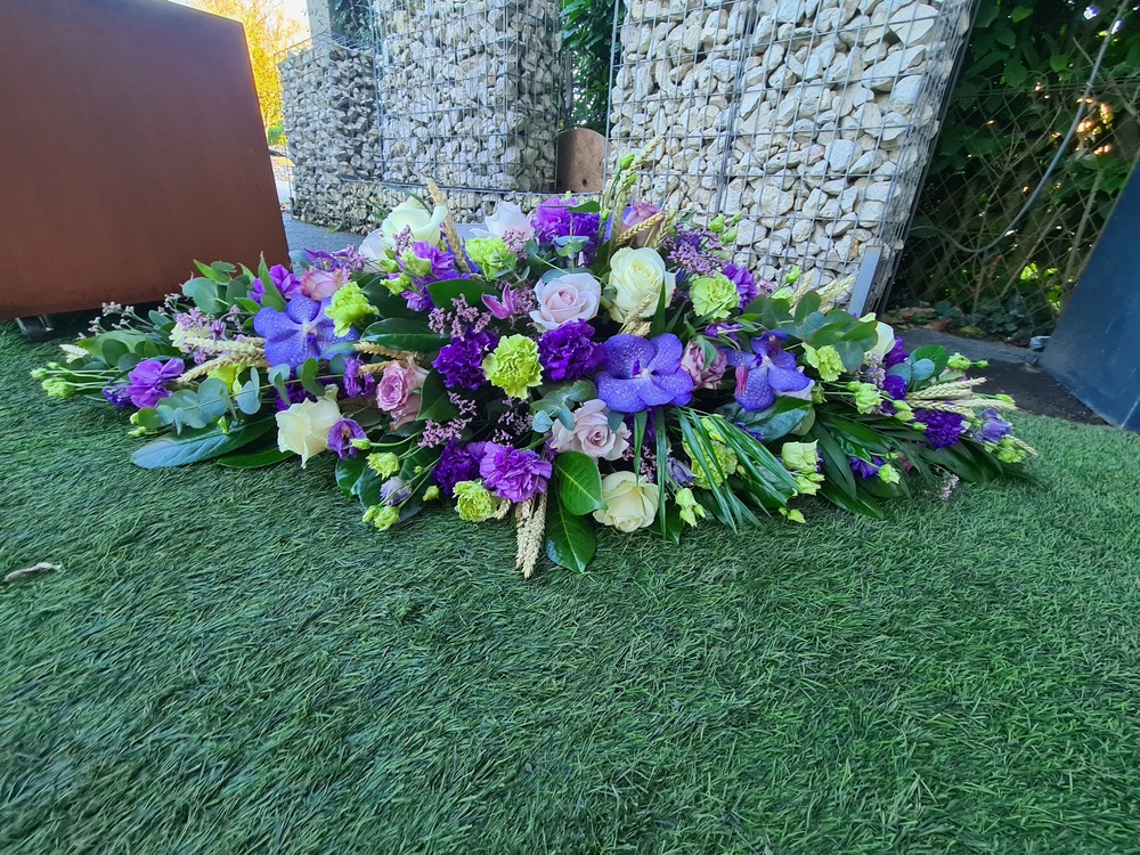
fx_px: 428
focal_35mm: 13
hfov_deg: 106.2
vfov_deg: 89.9
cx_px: 570
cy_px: 428
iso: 125
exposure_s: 1/50
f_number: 2.2
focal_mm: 2.2
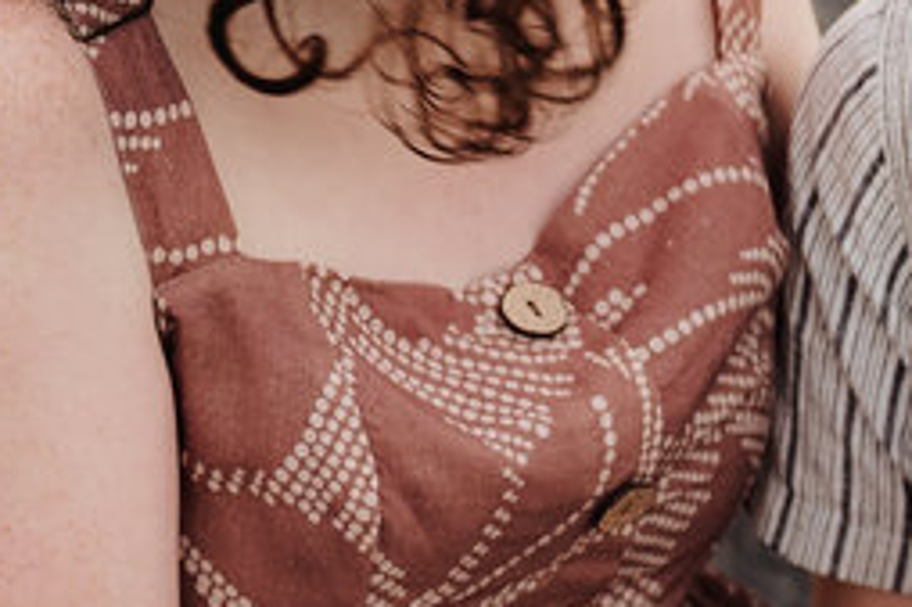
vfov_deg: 6.0
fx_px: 5747
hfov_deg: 9.0
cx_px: 844
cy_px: 327
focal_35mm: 227
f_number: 2.8
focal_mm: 48
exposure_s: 1/200
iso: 250
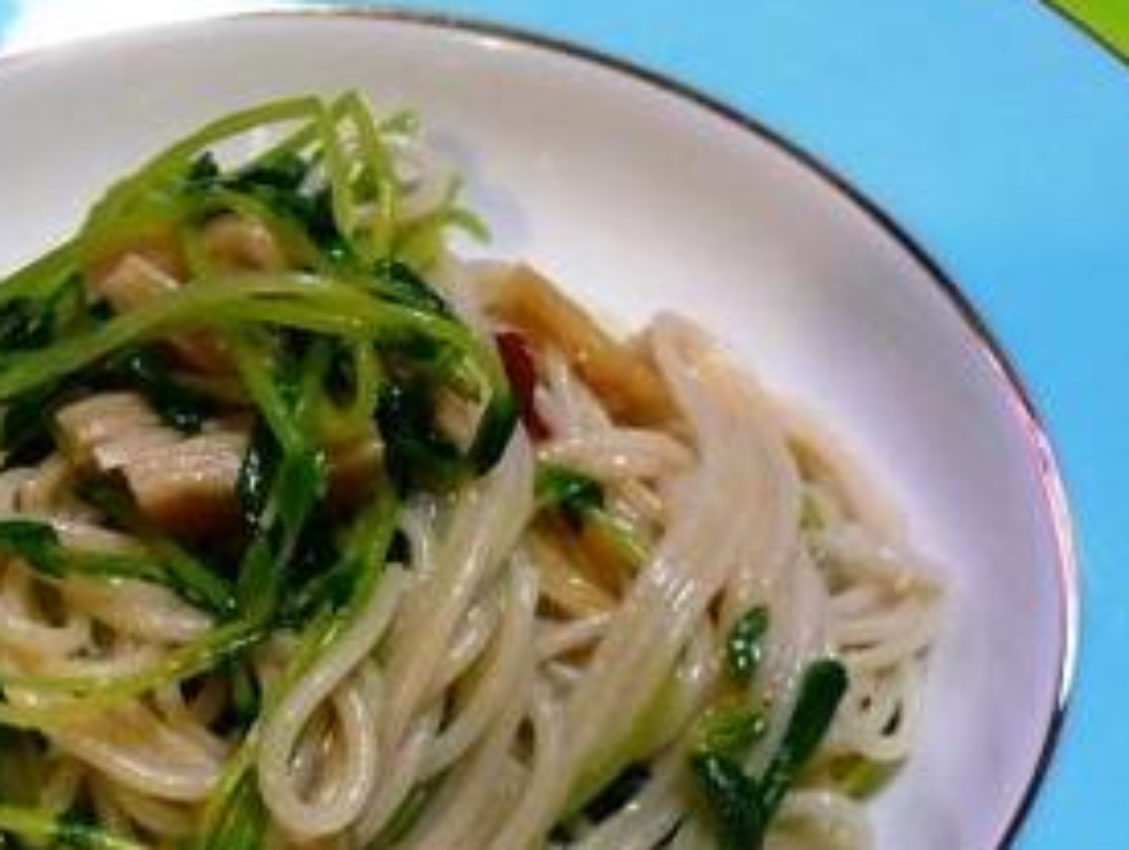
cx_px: 310
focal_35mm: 67
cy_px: 602
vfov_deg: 21.8
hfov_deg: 28.6
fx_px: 2188
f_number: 2.8
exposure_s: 1/15
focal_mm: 4.7
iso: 200
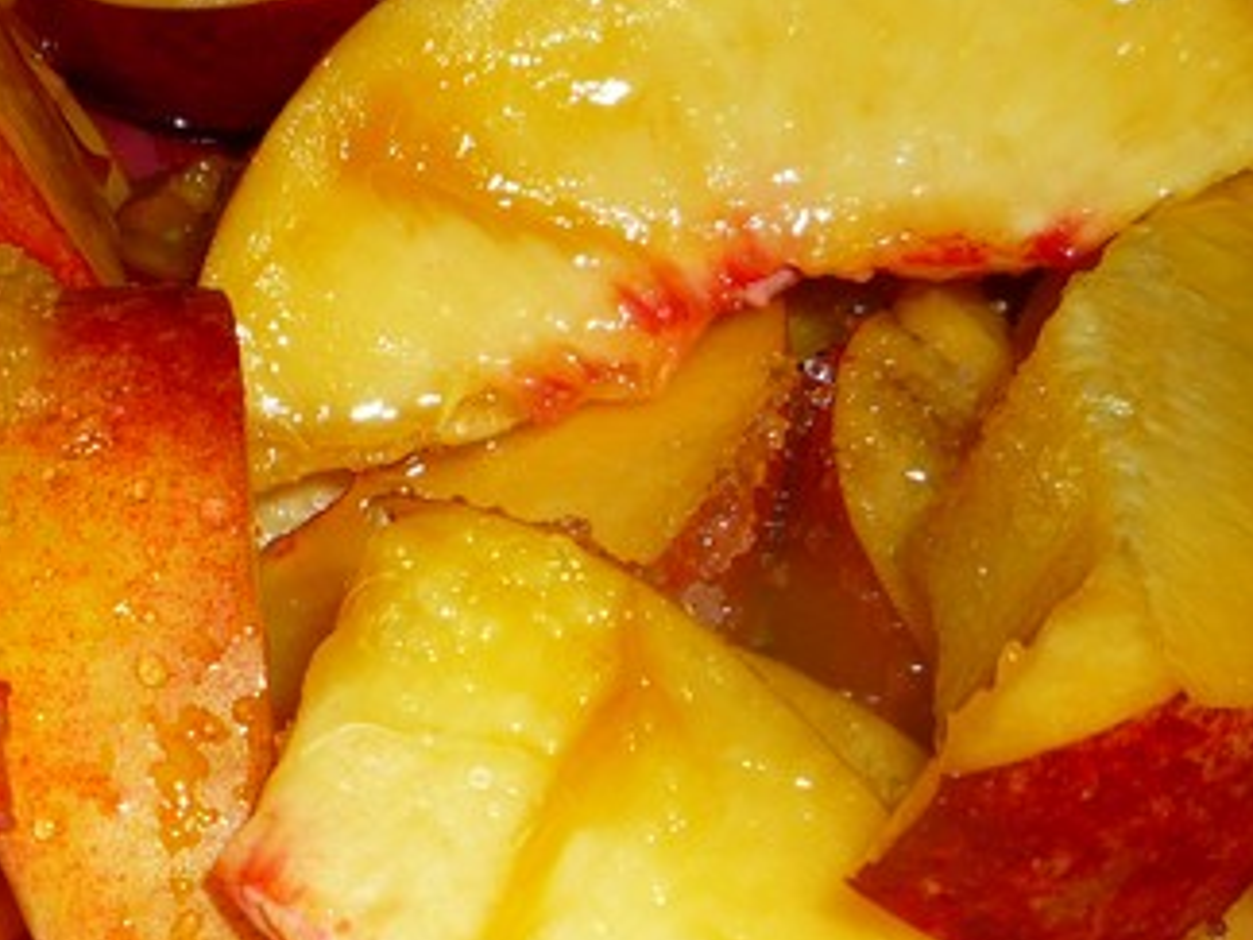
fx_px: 2679
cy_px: 770
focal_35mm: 74
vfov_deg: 19.7
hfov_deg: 25.6
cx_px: 155
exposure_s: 1/30
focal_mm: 5.2
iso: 100
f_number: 4
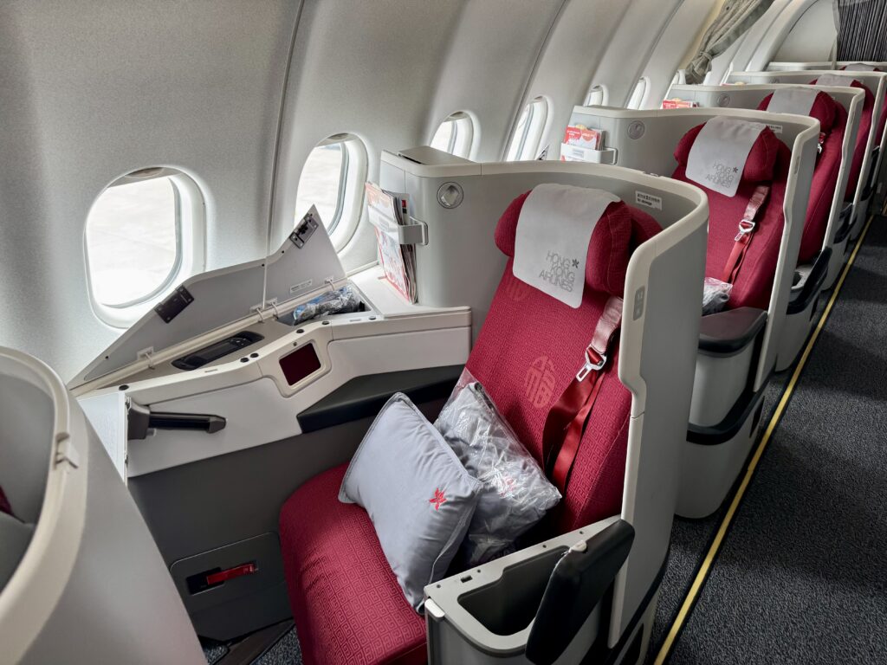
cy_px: 332
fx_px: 615
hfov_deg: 71.6
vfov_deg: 56.8
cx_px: 444
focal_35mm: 24
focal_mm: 6.76
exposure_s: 1/183
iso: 64
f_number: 1.78
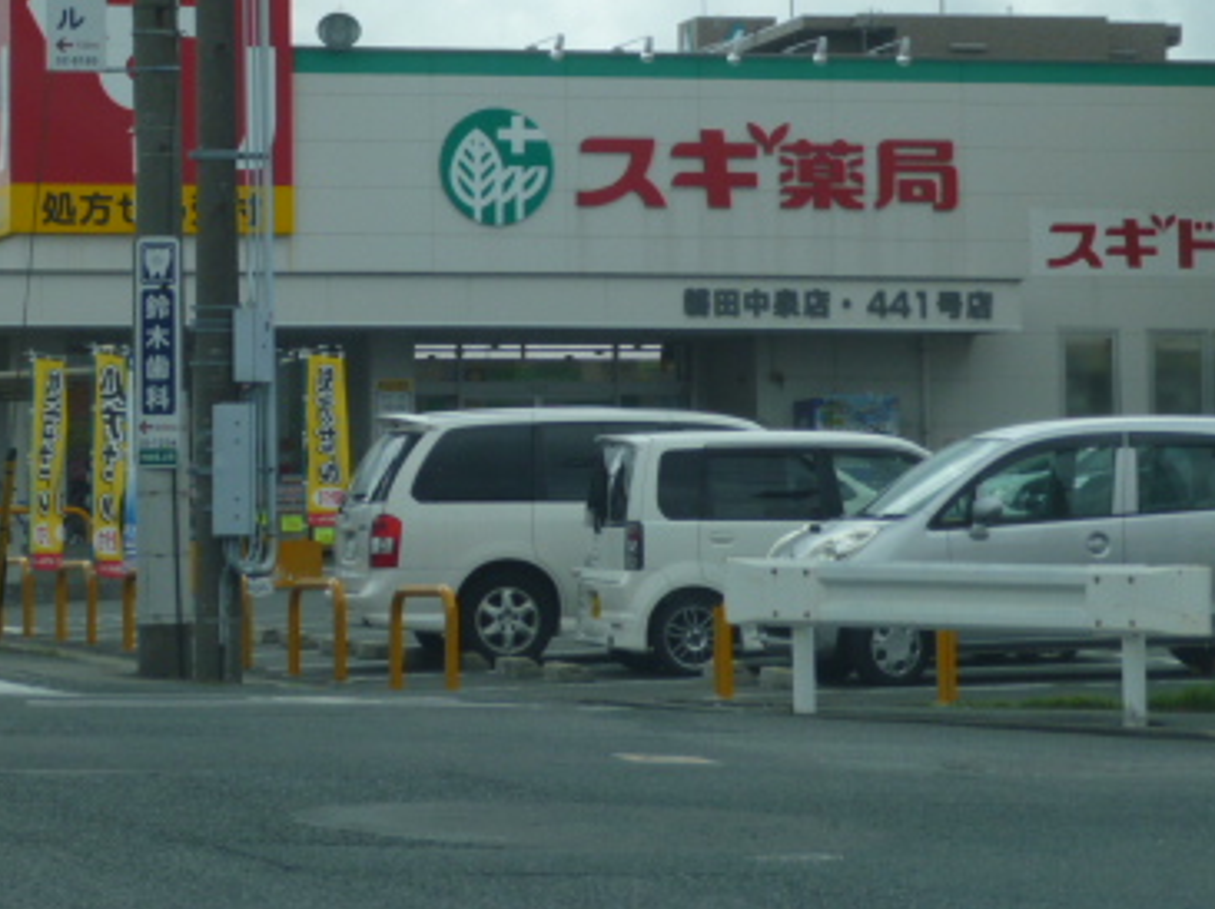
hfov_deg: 12.3
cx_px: 548
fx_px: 5647
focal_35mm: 161
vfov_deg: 9.2
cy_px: 116
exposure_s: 1/500
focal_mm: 16.5
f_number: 5.2
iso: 100
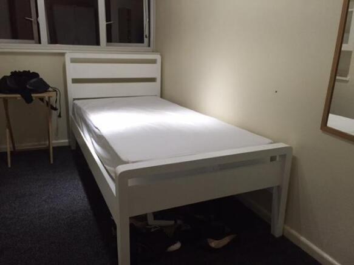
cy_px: 132
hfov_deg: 61.7
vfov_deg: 48.2
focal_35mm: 29
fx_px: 297
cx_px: 177
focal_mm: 4.15
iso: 250
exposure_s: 1/24
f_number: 2.2
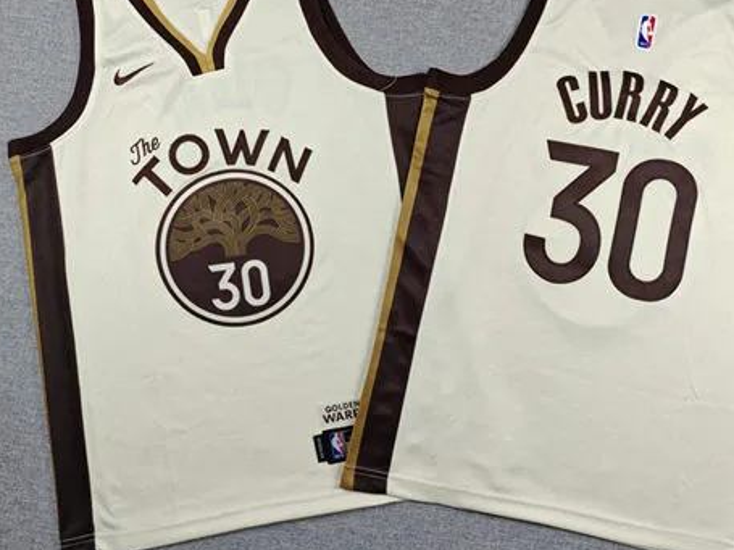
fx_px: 700
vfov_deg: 42.9
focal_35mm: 33
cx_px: 418
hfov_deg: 55.2
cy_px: 248
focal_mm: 5.3
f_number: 1.9
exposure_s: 1/100
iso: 80
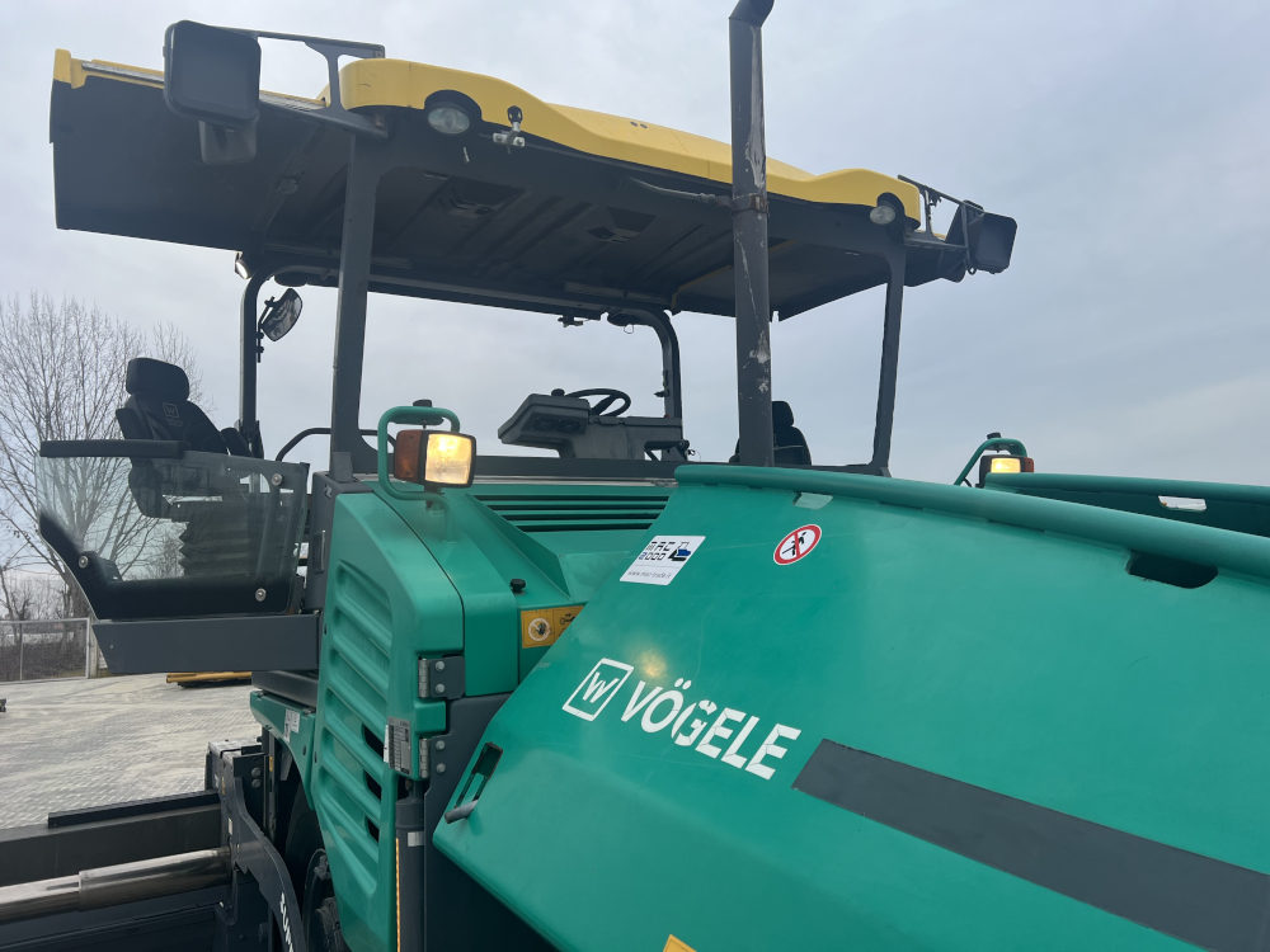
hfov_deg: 67.3
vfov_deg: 53.1
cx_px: 635
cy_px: 476
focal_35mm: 26
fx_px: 954
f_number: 1.5
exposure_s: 1/1252
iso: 50
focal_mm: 5.7
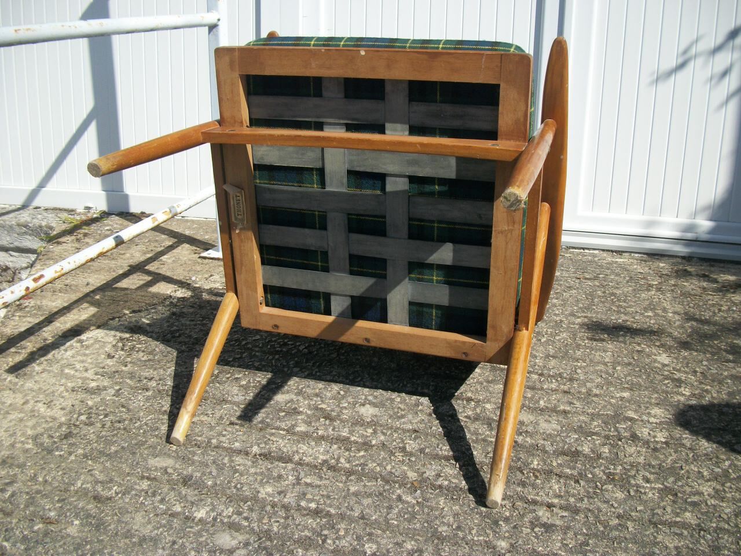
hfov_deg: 56.8
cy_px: 278
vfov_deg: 44.2
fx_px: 685
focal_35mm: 32
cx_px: 370
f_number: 8.8
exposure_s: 1/200
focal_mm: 5.7
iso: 80
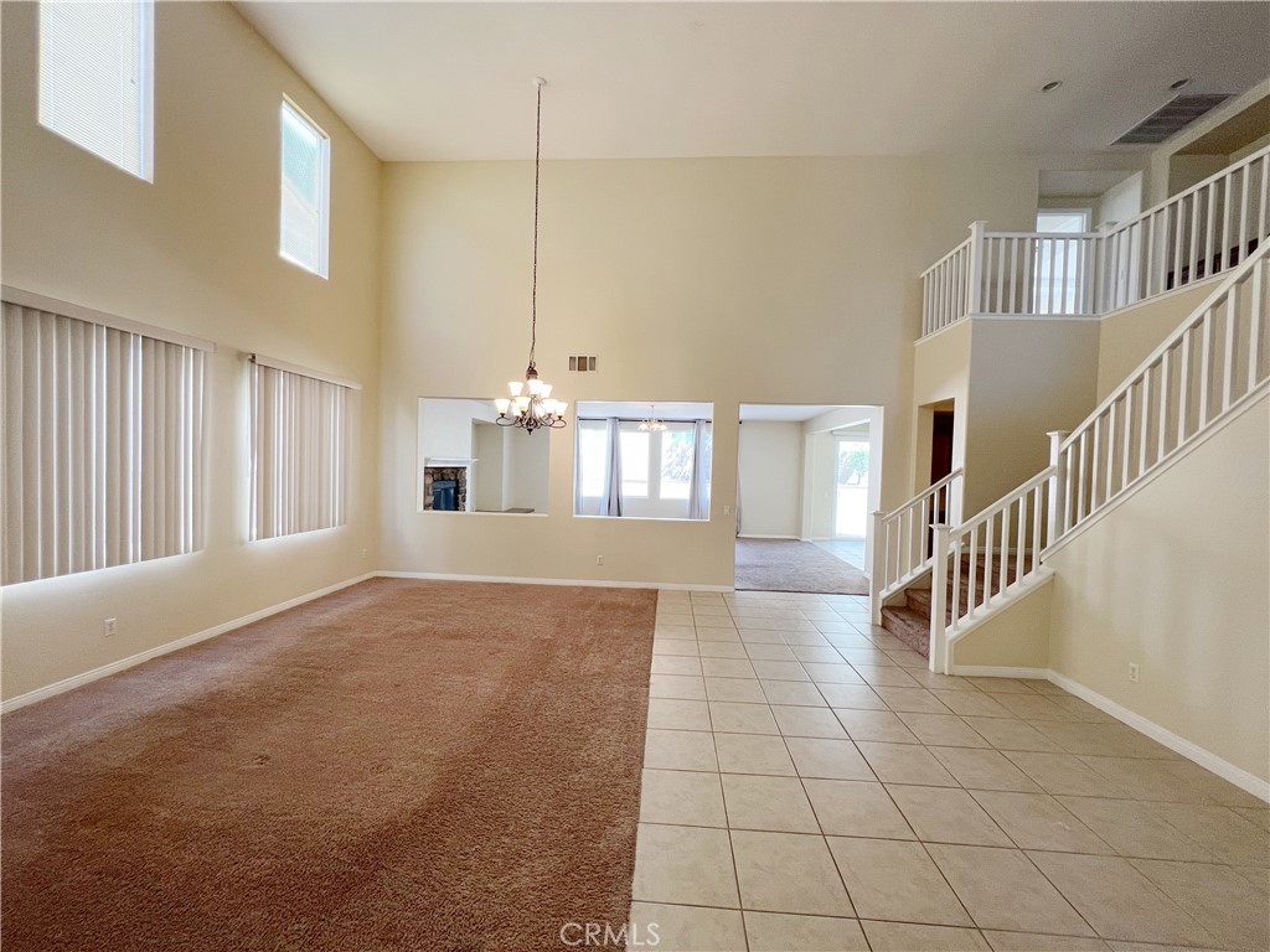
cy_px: 476
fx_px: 477
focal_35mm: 13
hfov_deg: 106.2
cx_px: 635
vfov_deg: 89.9
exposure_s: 1/120
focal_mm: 1.57
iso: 160
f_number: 1.8
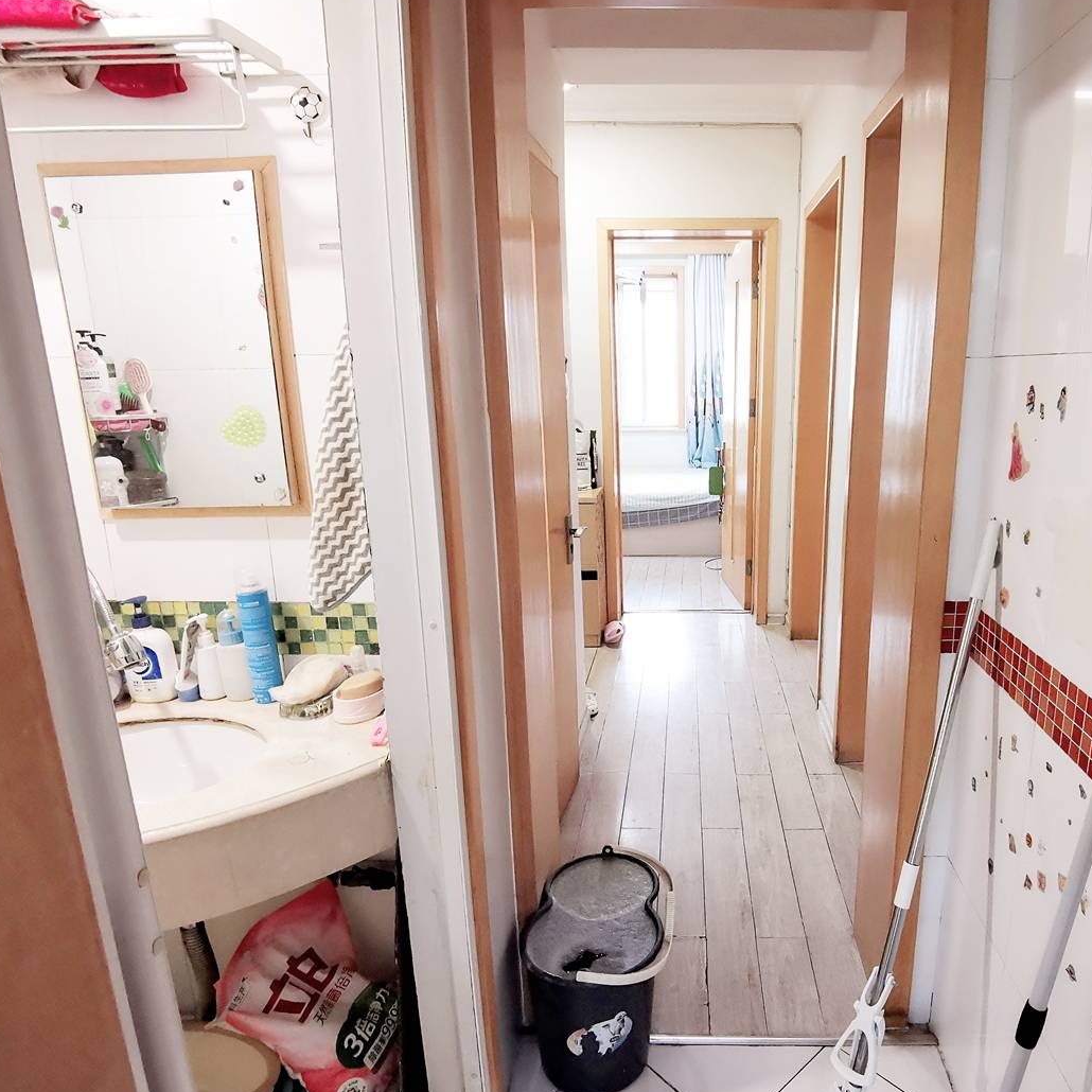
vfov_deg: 72.1
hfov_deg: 70.7
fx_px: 749
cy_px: 559
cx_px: 700
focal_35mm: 21
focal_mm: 2.26
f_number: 2.2
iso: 640
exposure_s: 1/33.3
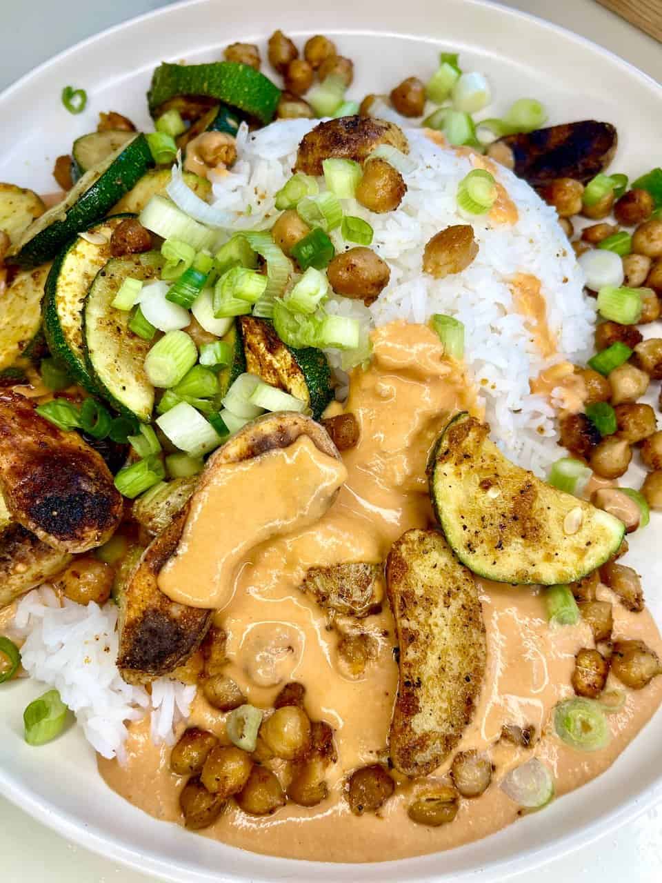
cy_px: 442
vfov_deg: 69.4
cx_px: 331
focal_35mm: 25
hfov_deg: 54.9
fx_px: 637
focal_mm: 5.1
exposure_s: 1/120
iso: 50
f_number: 1.6
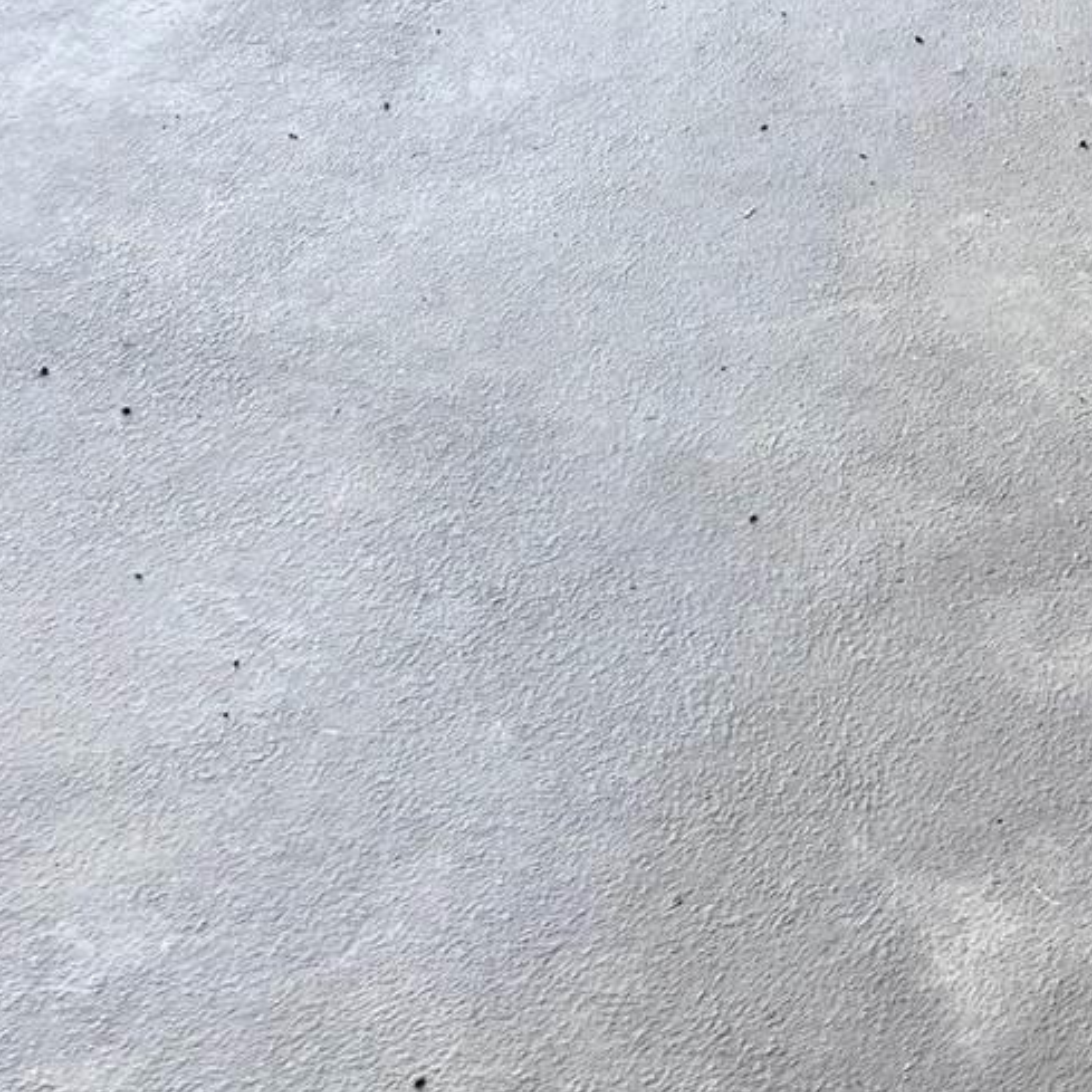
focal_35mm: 100
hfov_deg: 16.9
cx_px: 1163
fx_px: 3569
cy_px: -1293
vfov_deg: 13.8
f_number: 1.78
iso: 100
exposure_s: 1/393
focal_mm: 6.76
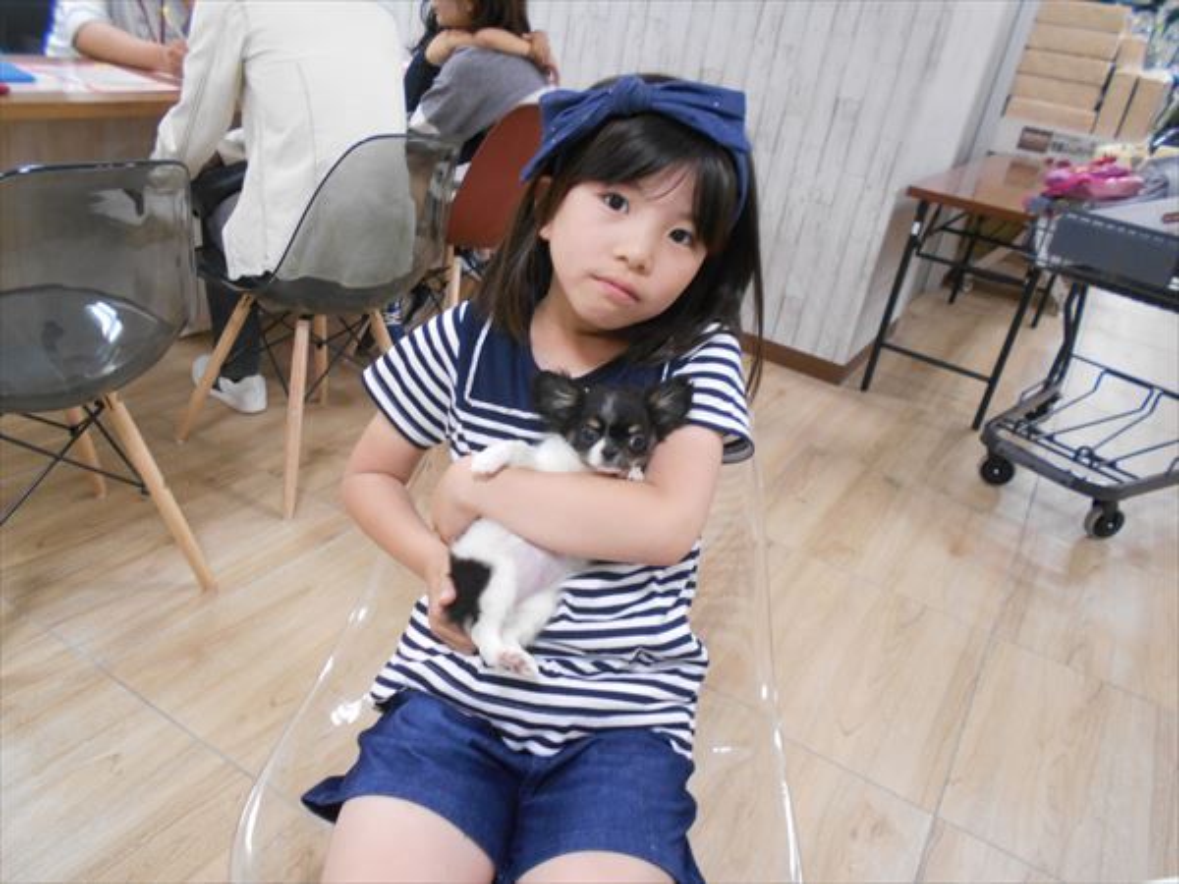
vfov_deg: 53.1
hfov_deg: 67.3
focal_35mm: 26
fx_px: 886
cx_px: 590
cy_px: 442
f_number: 3.2
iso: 320
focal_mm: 4.6
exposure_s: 1/30
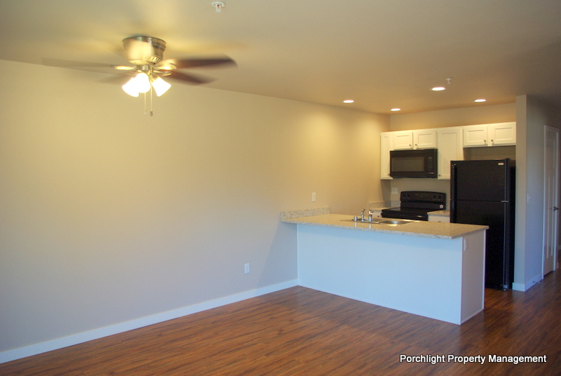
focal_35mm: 27
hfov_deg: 67.3
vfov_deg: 48.1
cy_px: 188
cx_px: 280
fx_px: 421
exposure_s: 1/45
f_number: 3.5
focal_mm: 18
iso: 100
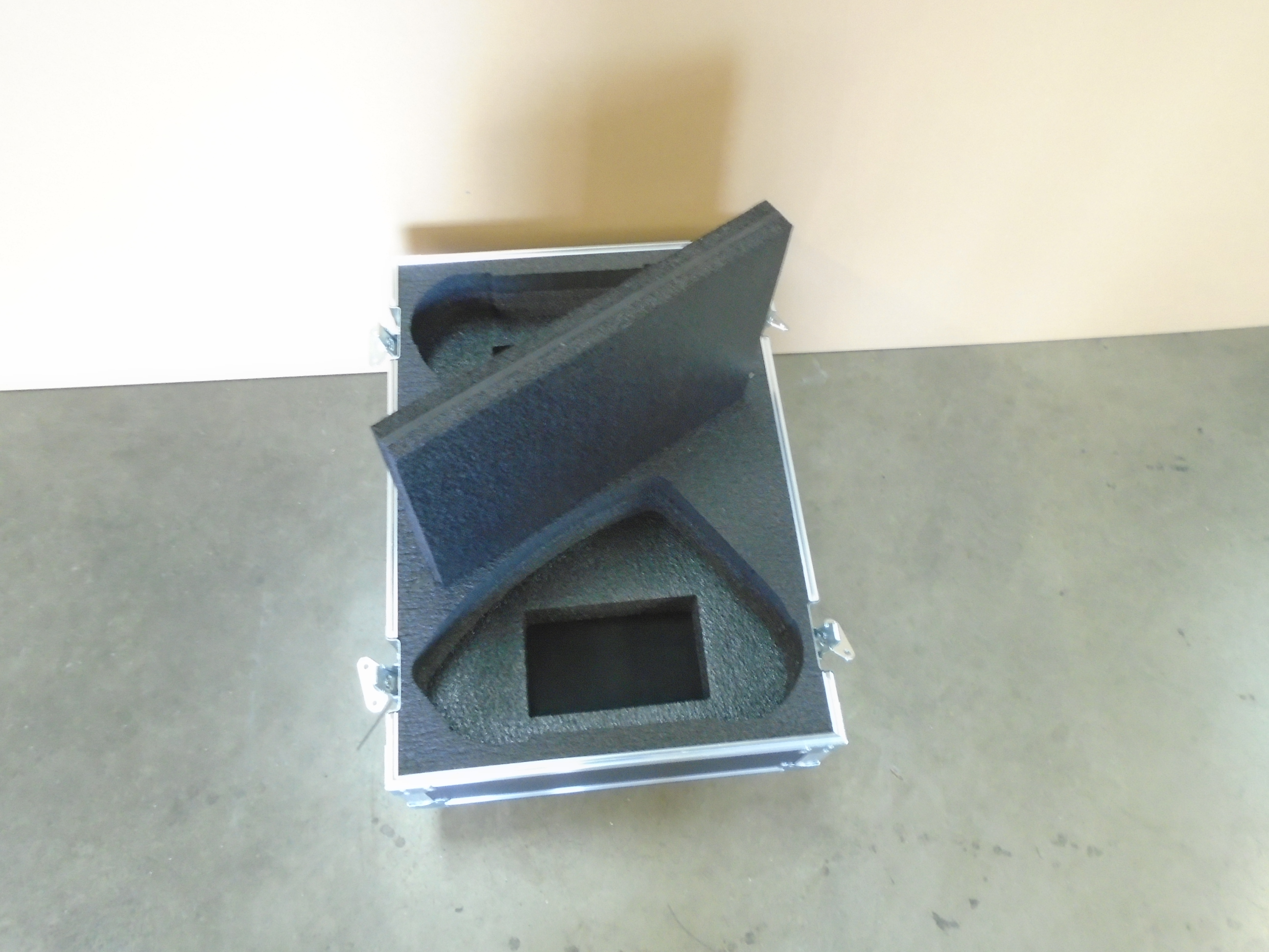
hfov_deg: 67.3
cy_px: 476
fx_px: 953
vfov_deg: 53.1
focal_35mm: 26
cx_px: 634
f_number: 3.2
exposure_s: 1/6
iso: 400
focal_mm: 4.6
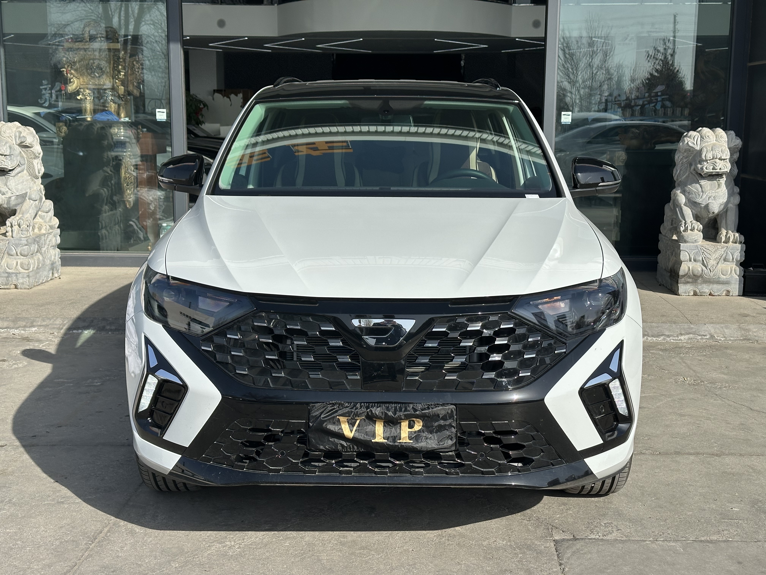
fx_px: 1062
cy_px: 288
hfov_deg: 39.7
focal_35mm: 48
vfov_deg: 30.3
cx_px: 383
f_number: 1.78
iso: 64
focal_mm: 6.86
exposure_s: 1/5263
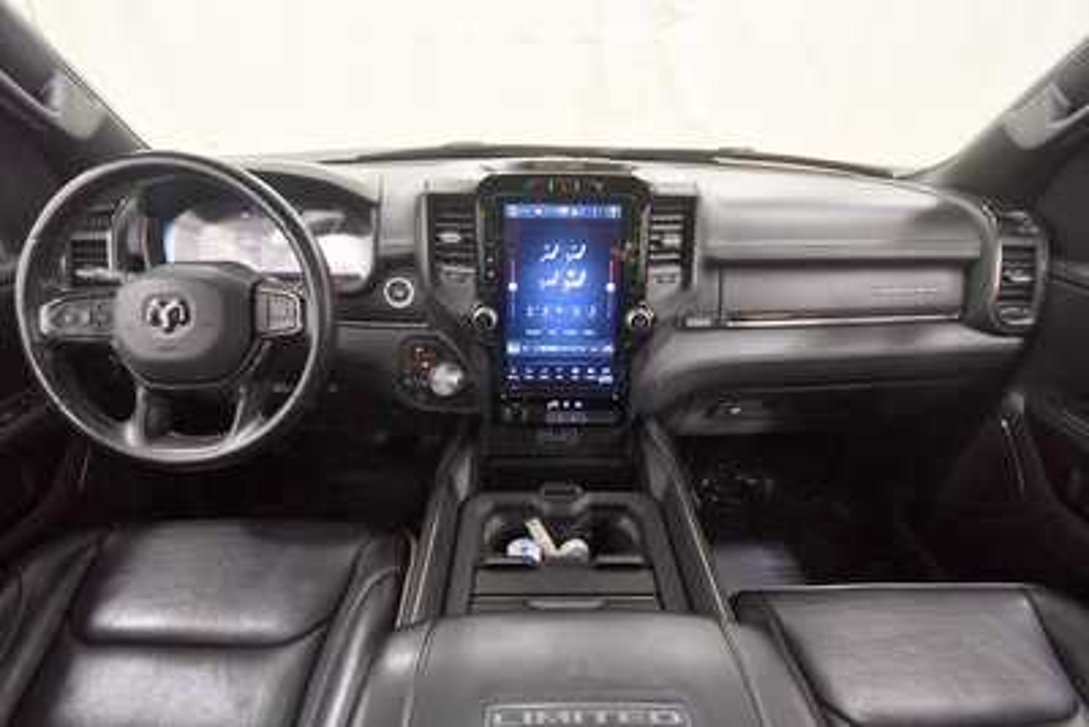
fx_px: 545
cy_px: 364
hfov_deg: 90.0
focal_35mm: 18
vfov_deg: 67.4
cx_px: 544
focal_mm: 12
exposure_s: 1/125
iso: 1000
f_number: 4.5
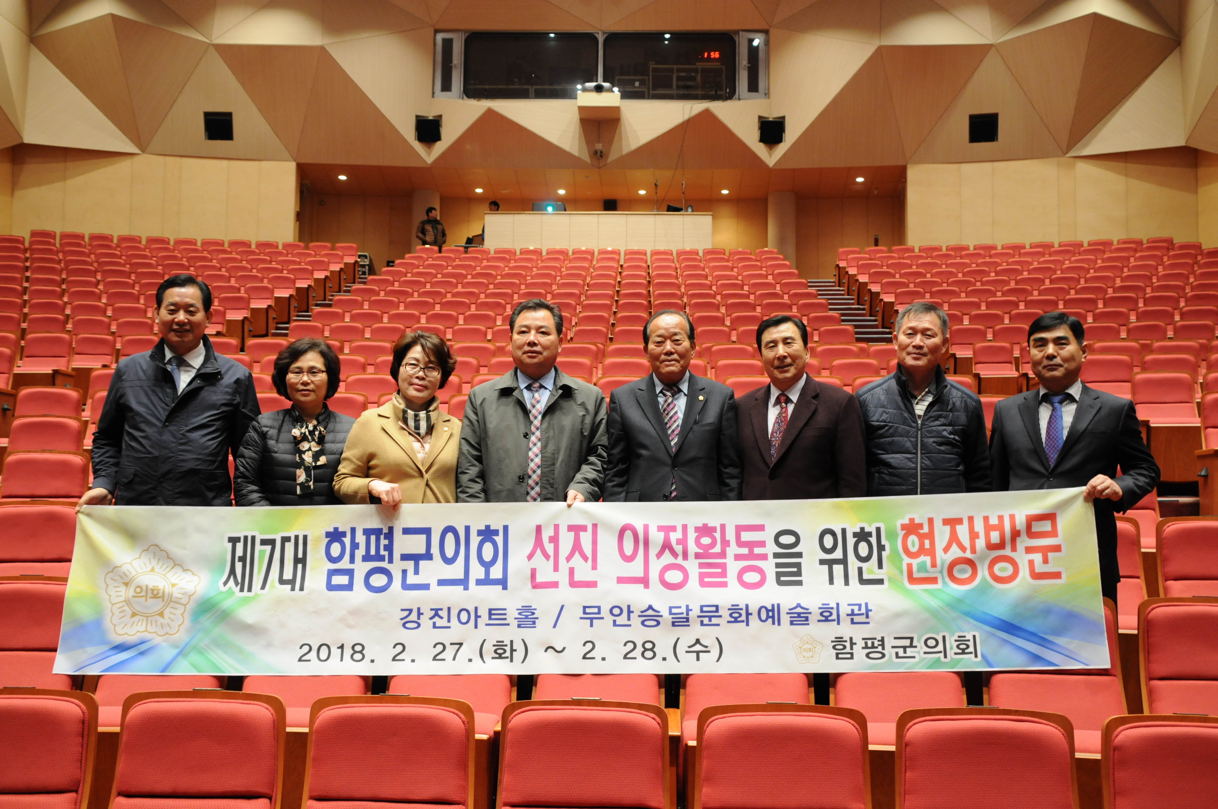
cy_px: 404
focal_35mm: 33
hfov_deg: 57.3
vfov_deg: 39.9
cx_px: 609
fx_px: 1115
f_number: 3.5
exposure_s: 1/25
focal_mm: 22
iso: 1000
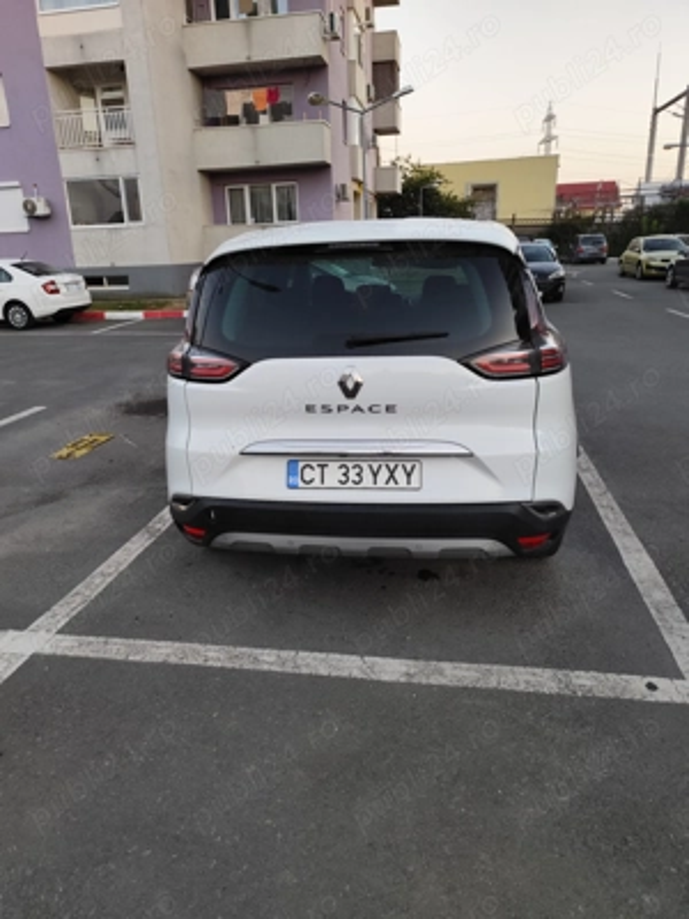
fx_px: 610
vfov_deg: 73.9
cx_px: 344
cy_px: 460
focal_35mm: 23
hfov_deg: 58.9
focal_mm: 6.14
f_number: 1.65
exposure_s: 1/100
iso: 320
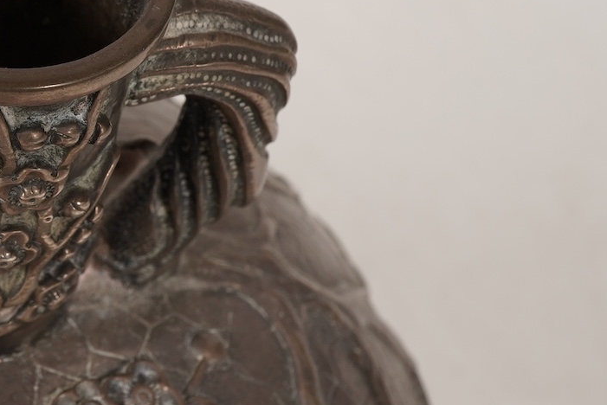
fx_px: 1704
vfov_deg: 13.5
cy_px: 82
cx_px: 1
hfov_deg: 19.6
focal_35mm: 101
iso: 400
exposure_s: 1/125
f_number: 22
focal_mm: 30
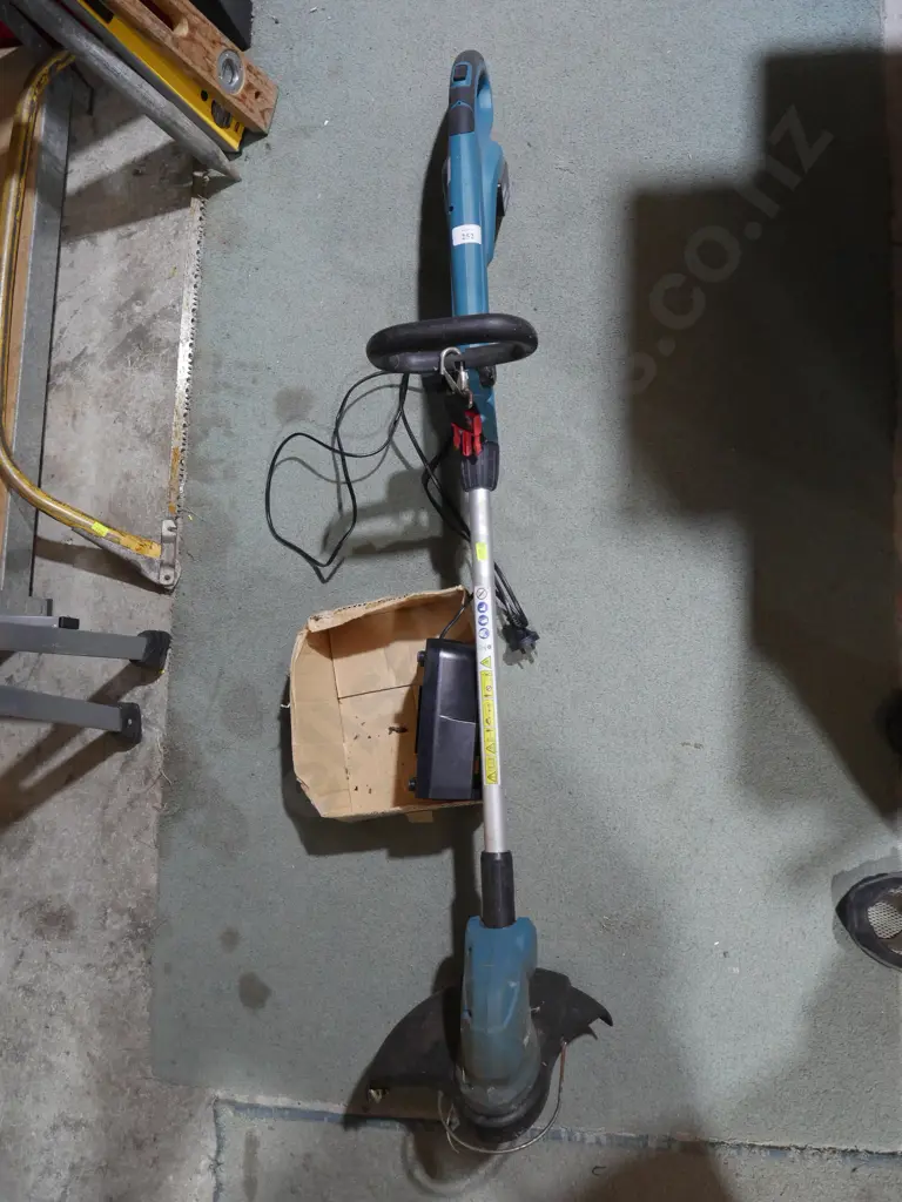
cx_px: 451
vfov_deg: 63.4
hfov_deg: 49.7
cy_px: 601
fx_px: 973
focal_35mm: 28
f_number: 5.6
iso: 1250
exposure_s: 1/60
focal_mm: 14
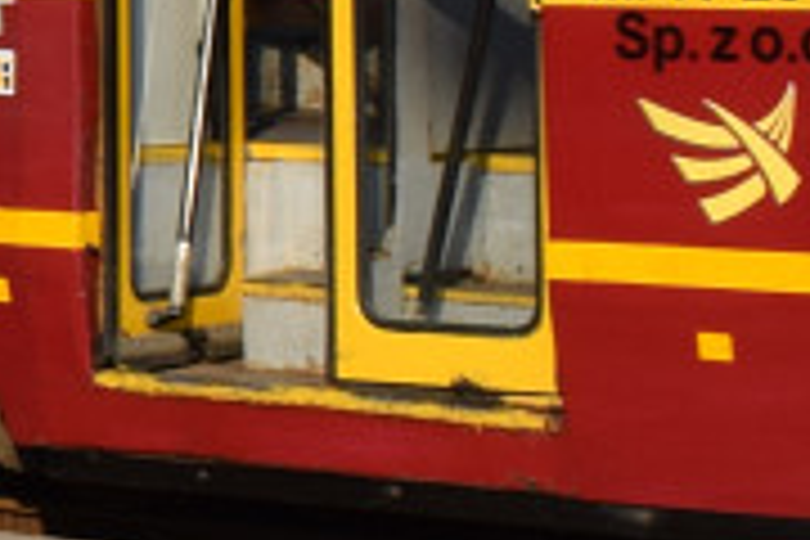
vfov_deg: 6.6
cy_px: -711
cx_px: -940
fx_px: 4500
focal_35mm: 200
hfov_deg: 9.5
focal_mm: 20
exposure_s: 1/100
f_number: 13
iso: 100
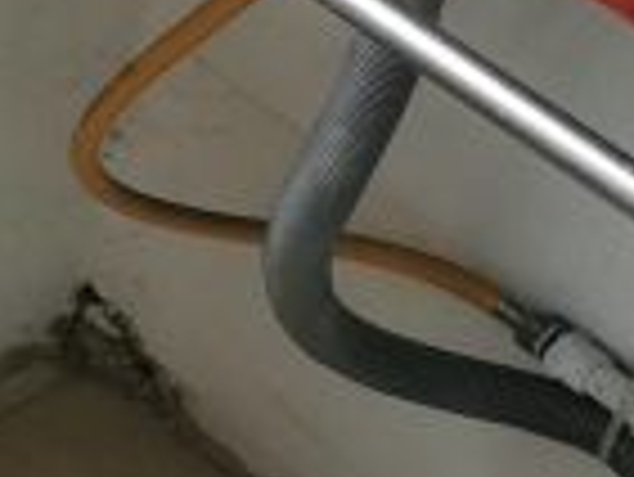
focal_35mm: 153
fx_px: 2805
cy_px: -86
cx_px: -796
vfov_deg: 9.6
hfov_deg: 11.2
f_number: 1.8
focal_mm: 5.58
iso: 200
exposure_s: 1/100
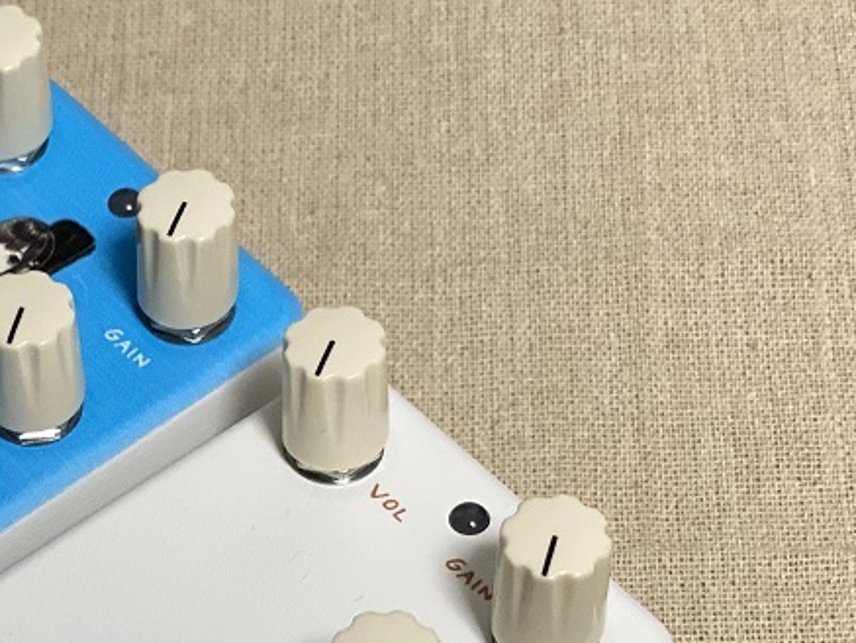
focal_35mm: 120
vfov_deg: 12.2
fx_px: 2968
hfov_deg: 16.1
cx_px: -14
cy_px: 655
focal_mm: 6
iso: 200
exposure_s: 1/100
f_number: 2
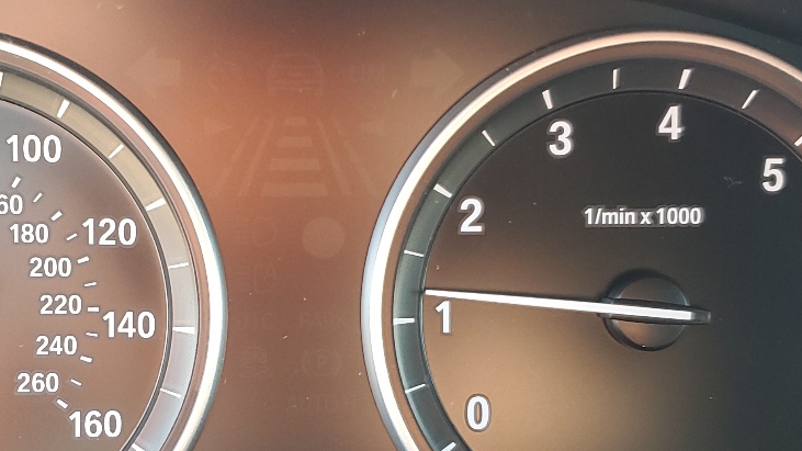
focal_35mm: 62
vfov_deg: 19.3
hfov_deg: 33.6
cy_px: 330
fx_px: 1318
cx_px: 278
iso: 60
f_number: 1.5
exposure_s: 1/60.2
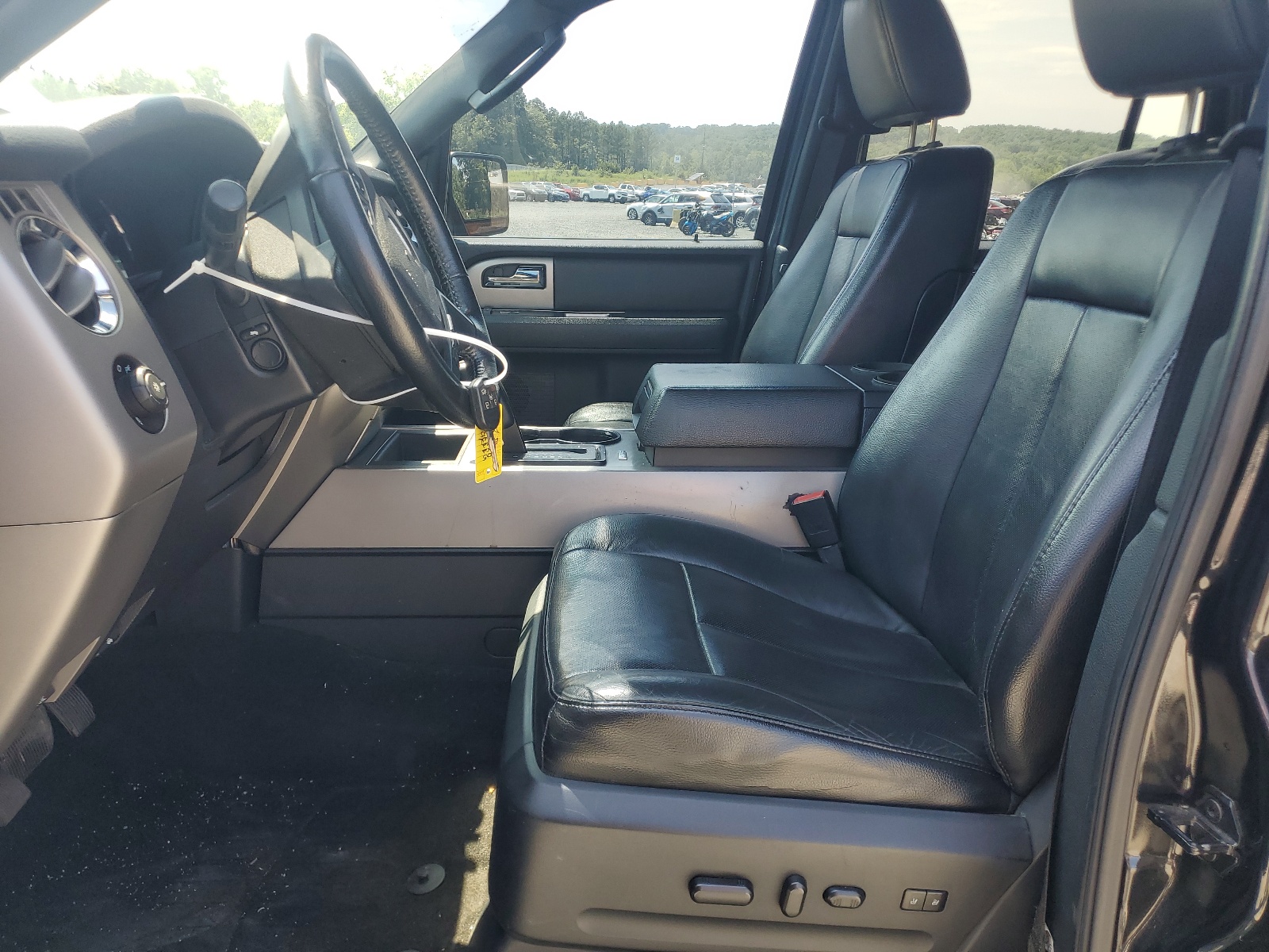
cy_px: 476
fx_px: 953
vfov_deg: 53.1
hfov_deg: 67.3
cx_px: 634
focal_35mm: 26
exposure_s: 1/286
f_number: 1.5
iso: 50
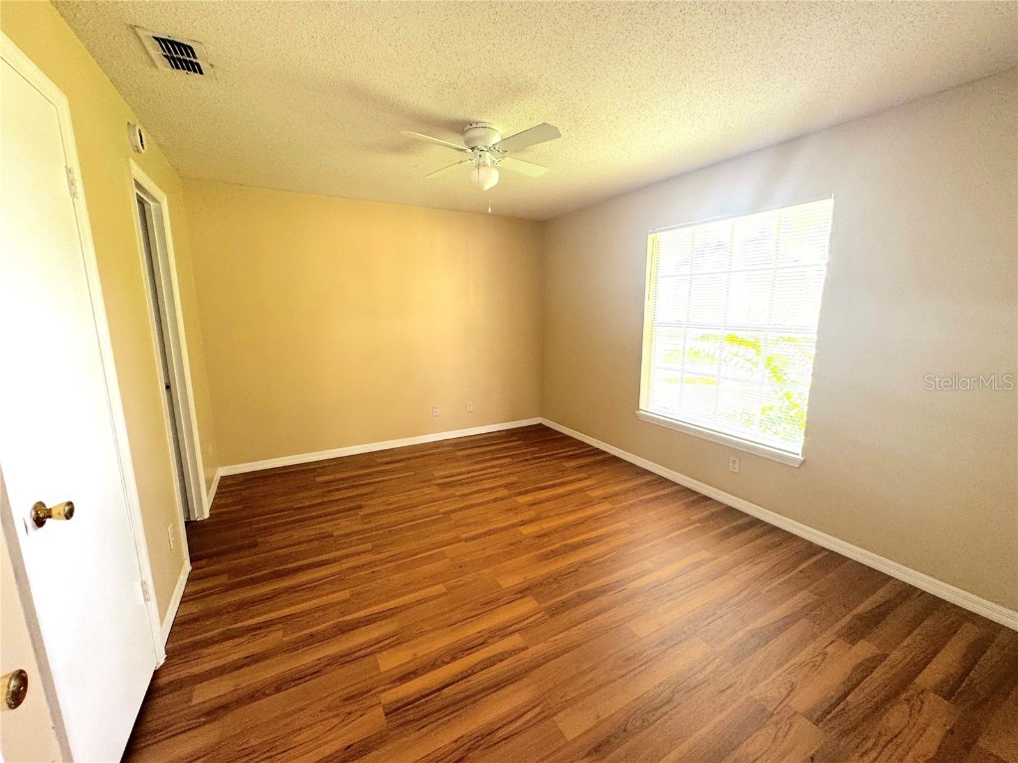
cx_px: 509
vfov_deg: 85.7
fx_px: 412
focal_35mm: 14
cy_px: 382
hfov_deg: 102.1
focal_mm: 2.22
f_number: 2.2
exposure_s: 1/99
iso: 160
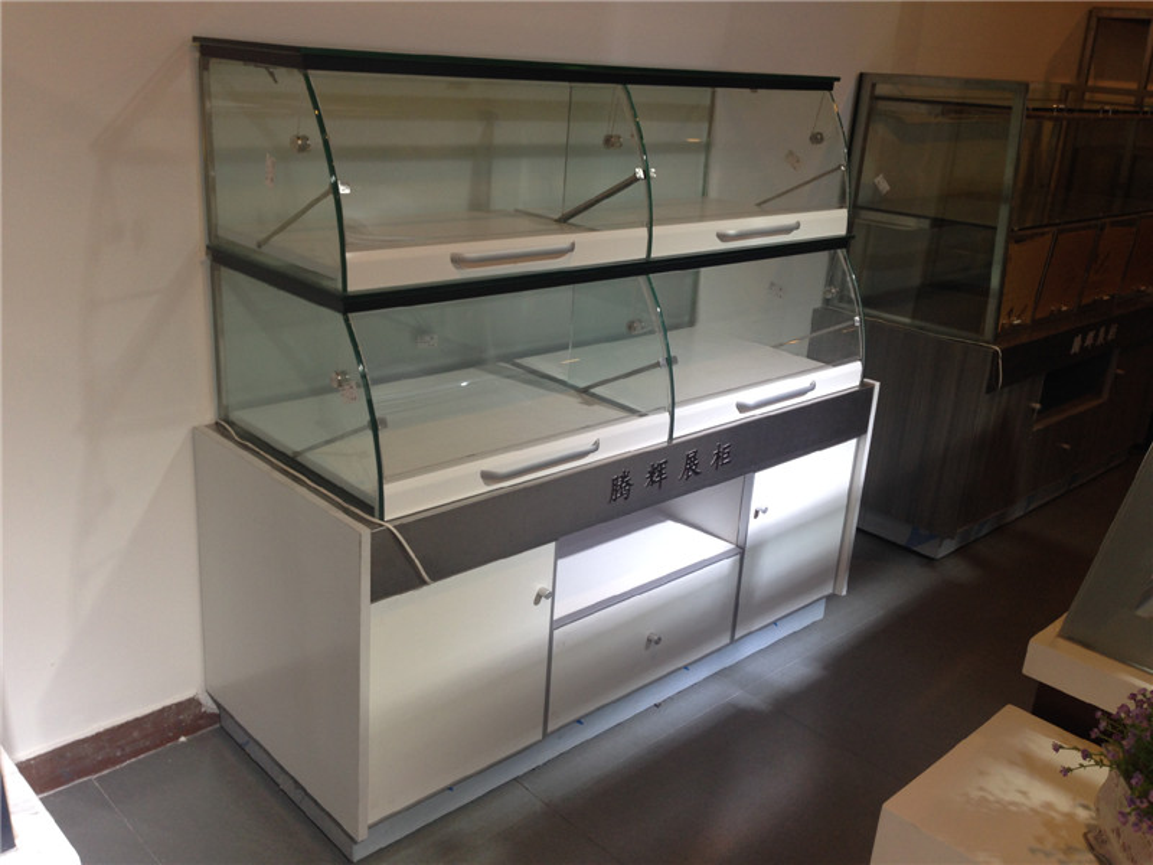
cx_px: 576
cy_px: 432
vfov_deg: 42.9
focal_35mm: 33
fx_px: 1099
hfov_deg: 55.4
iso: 50
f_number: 2.4
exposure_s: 1/20
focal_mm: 4.12
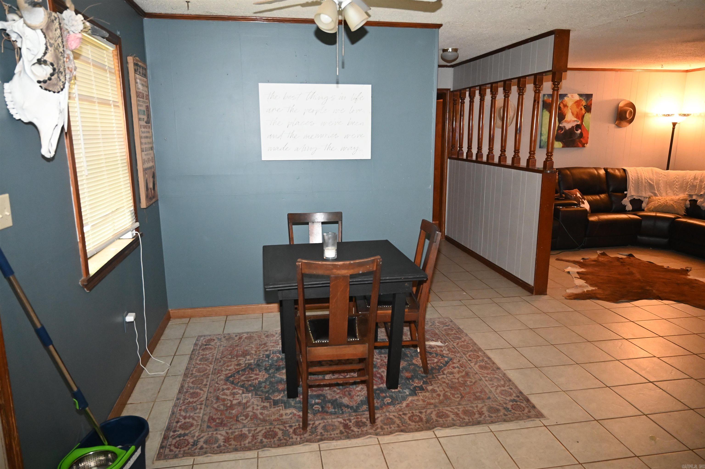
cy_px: 234
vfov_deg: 53.1
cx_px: 352
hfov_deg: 73.8
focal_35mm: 24
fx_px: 470
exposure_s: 1/60
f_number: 4
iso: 5600
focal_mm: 24
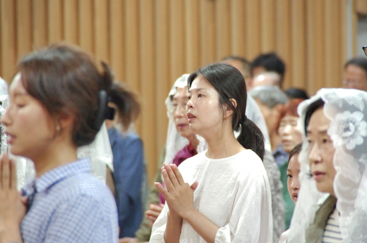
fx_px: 4547
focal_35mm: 447
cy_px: 119
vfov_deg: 3.1
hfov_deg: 4.6
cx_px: 207
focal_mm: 250
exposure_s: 1/50
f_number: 6.3
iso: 3200
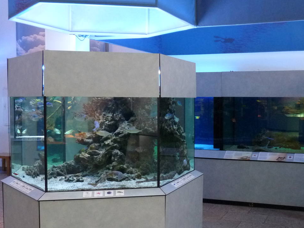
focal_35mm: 45
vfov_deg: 32.2
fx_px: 395
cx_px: 210
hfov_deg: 41.4
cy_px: 124
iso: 400
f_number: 2.8
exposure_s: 1/25
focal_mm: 4.8
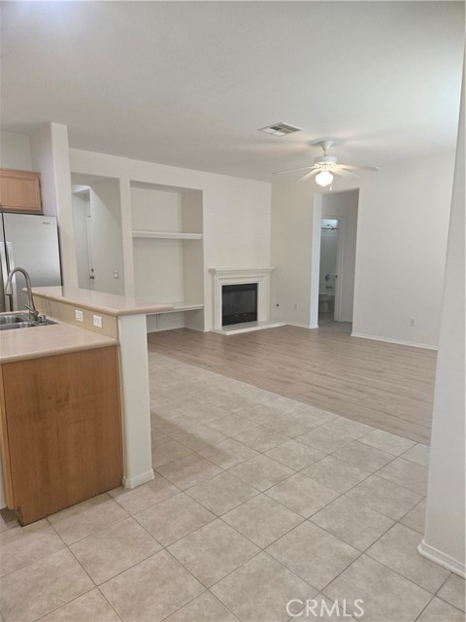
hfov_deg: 58.9
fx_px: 413
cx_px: 233
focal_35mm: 23
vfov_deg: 73.9
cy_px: 311
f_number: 1.8
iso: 200
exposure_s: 1/120
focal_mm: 5.4
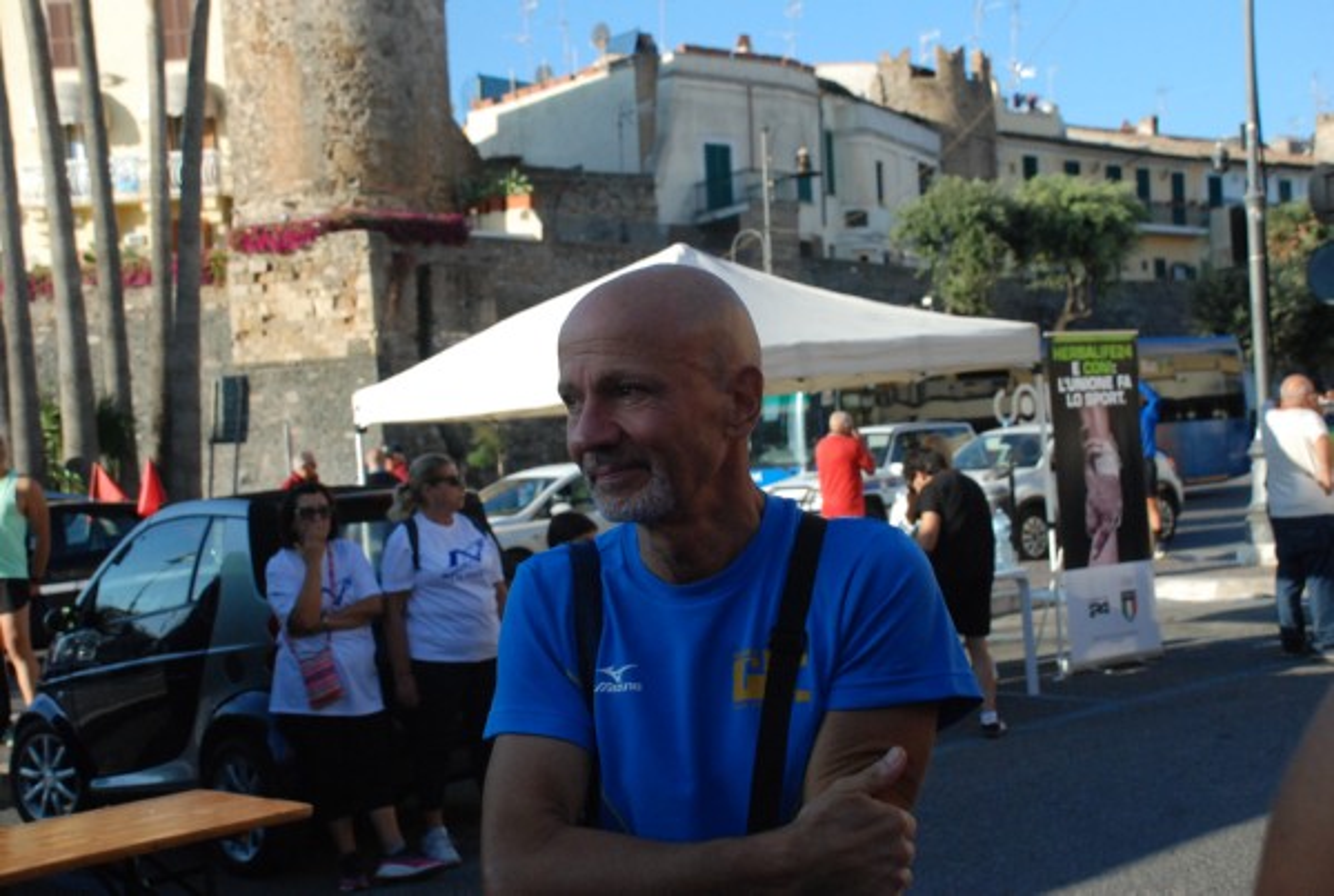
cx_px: 667
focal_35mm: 52
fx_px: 1950
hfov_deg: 37.8
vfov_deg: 25.9
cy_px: 448
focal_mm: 35
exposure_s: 1/1600
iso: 1000
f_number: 6.3
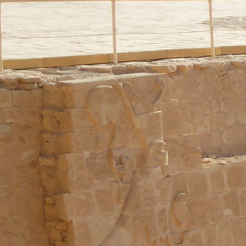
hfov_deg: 8.9
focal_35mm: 178
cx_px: 589
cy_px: 264
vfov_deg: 9.7
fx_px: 1431
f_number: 3.8
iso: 100
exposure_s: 1/640
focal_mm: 7.2
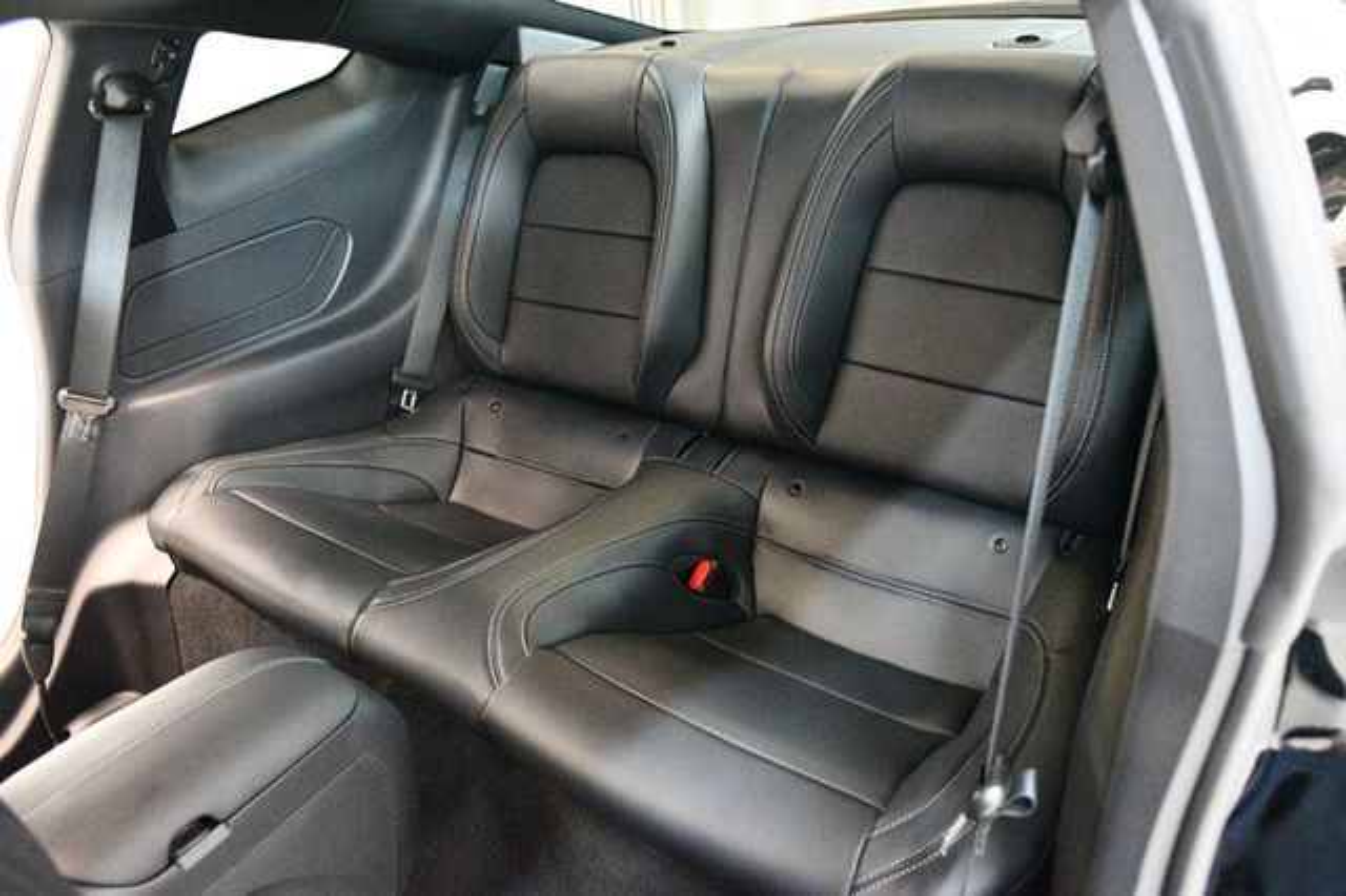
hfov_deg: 67.4
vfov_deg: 47.9
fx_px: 1009
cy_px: 448
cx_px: 673
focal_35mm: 27
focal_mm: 18
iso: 12800
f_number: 3.5
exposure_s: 1/50
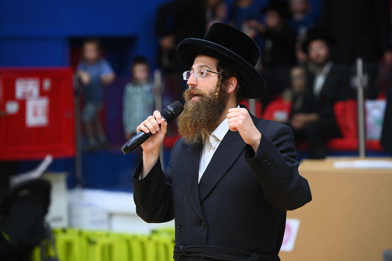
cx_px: 196
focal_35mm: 160
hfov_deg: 12.8
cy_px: 130
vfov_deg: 8.6
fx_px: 1742
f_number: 4
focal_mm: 160
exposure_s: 1/200
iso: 1000
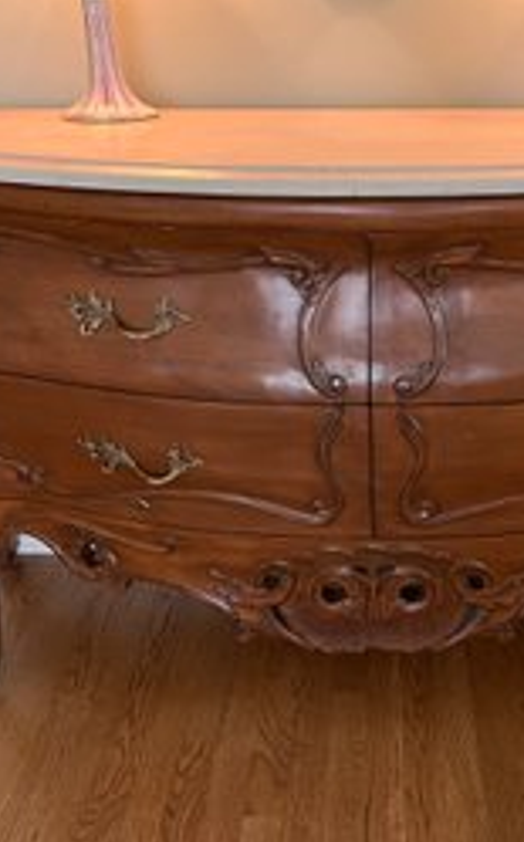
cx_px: 380
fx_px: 871
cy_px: 418
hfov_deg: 33.0
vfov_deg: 51.6
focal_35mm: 38
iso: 500
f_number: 1.5
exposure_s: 1/40
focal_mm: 5.7
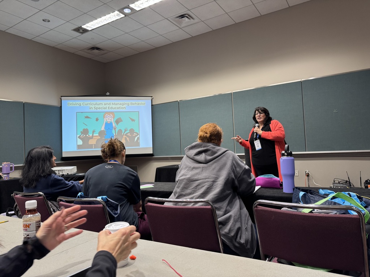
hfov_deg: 71.6
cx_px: 185
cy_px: 138
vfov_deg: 56.8
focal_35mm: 24
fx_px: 257
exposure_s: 1/60
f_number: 1.78
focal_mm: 6.76
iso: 200
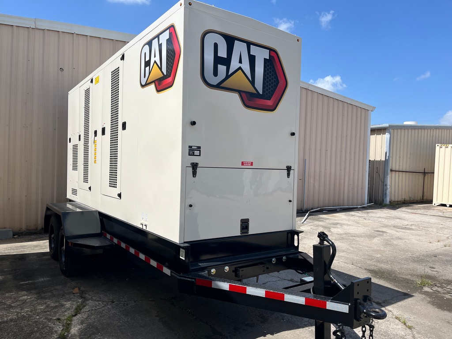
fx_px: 339
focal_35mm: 26
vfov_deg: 53.1
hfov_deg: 67.3
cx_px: 226
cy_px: 170
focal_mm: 5.1
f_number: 1.6
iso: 50
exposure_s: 1/4149
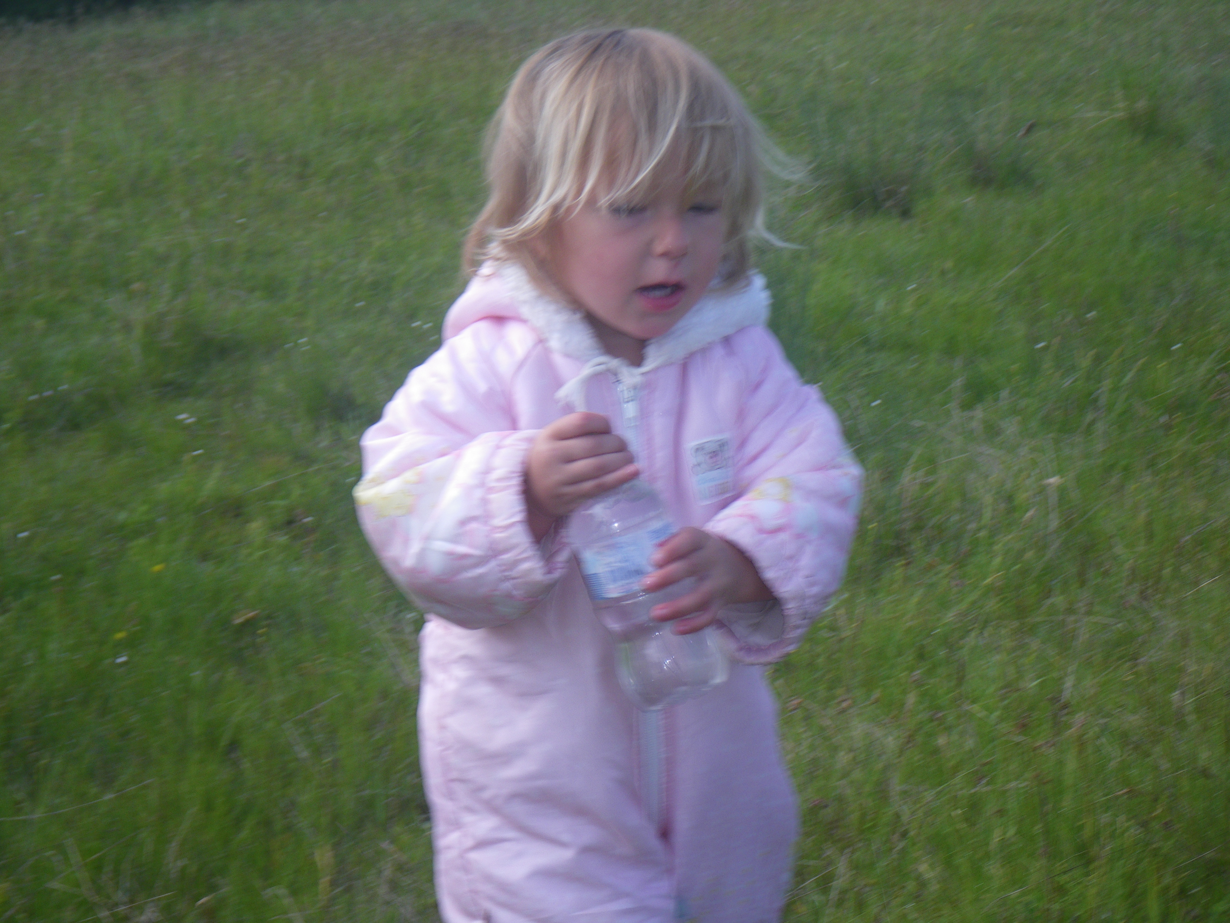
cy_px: 462
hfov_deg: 25.3
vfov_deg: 19.1
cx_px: 615
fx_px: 2736
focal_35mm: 77
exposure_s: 1/125
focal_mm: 13.7
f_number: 4.8
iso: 50
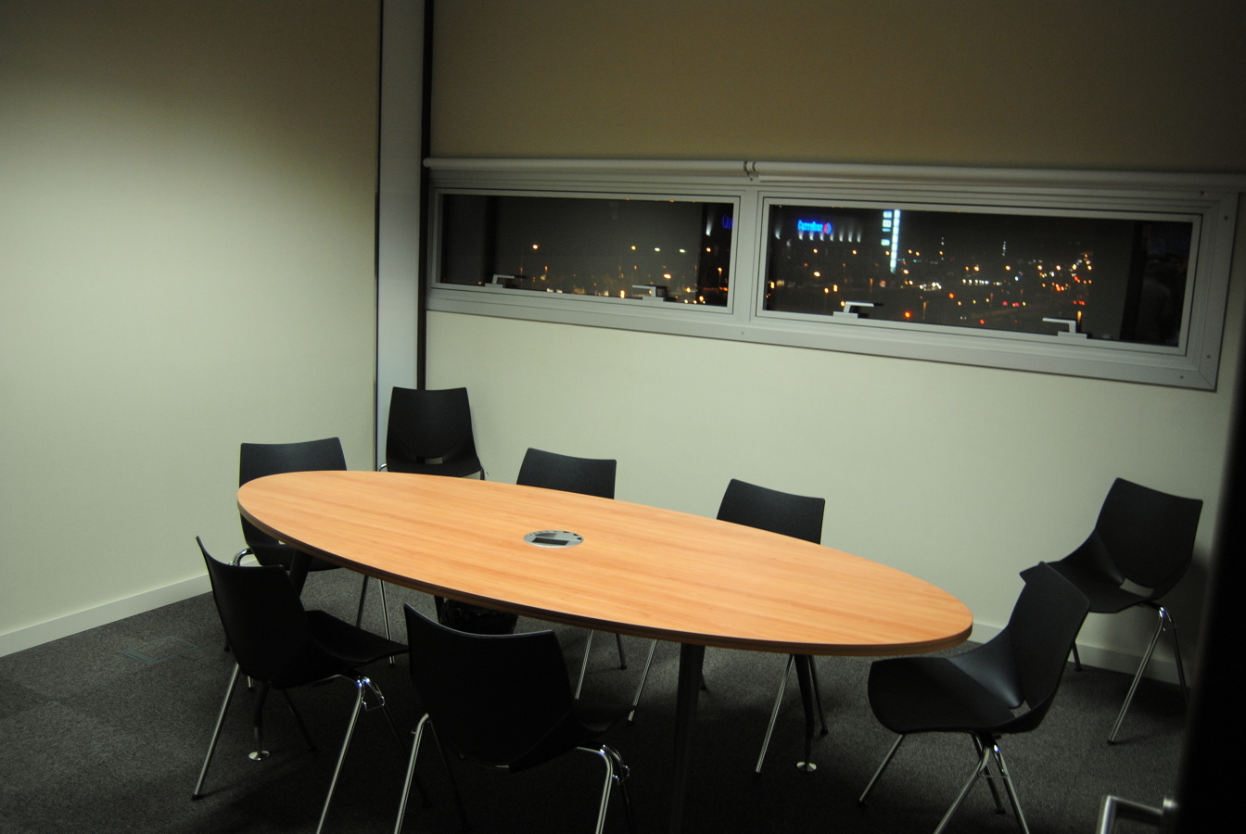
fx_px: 1040
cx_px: 623
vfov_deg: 43.7
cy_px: 417
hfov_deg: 61.9
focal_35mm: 30
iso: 320
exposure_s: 1/30
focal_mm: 20
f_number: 3.5
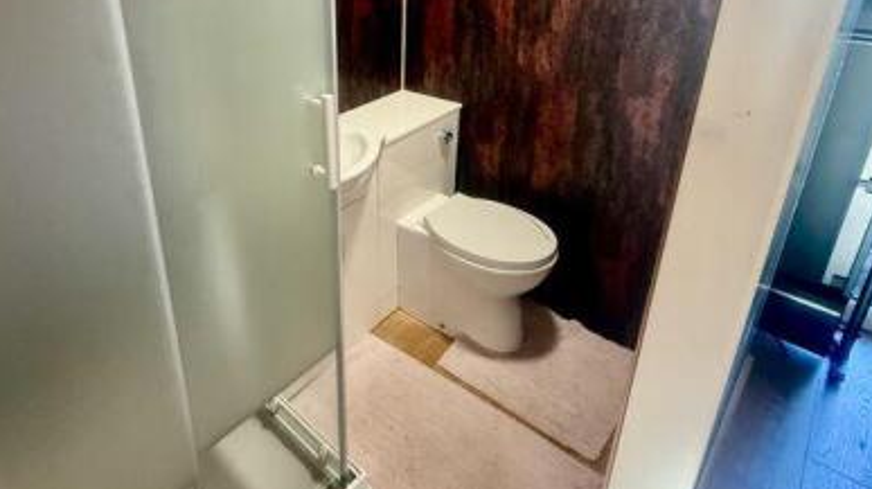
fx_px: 531
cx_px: 326
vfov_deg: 47.3
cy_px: 114
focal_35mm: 23
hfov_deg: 77.3
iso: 500
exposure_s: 1/50
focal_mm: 2.22
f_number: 2.2
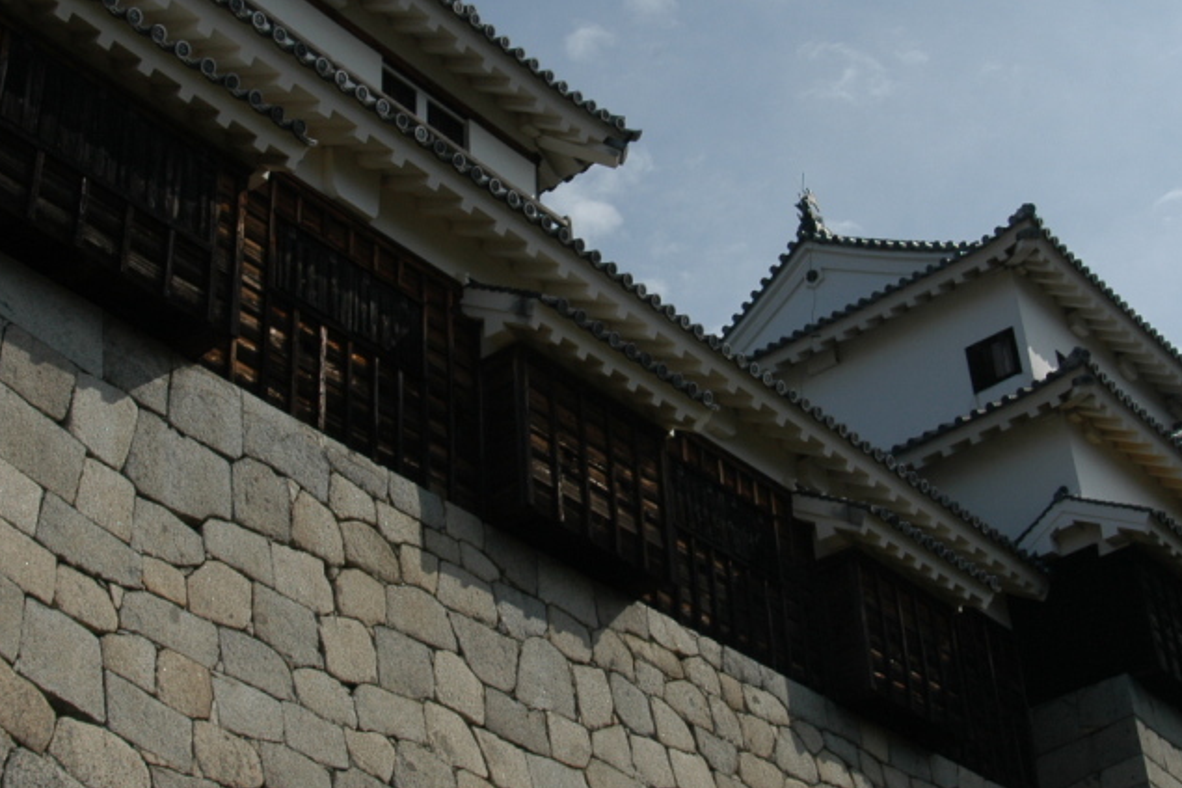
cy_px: 301
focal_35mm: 58
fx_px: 1904
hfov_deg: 34.5
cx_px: 598
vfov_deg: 23.3
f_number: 11
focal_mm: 24
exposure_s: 1/500
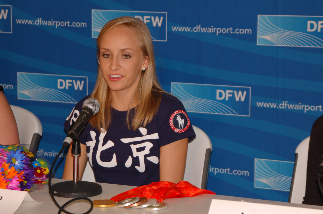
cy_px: 107
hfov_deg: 16.1
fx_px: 1143
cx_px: 162
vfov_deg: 10.7
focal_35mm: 128
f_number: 5.3
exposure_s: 1/60
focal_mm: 85
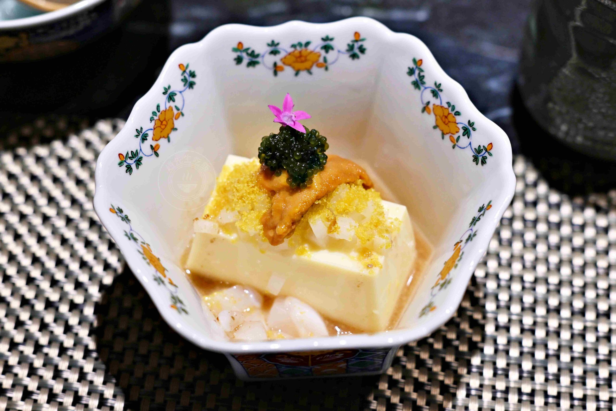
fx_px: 1283
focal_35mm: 75
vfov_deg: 18.2
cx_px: 308
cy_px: 206
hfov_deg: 27.0
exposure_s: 1/200
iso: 560
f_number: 3.2
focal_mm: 50
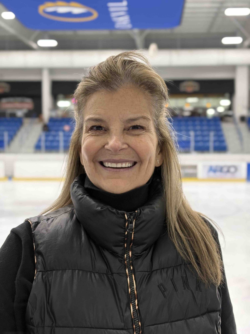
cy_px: 167
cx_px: 125
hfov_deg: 28.0
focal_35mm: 52
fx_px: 501
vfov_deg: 36.8
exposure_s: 1/40
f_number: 1.6
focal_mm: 5.96
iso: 125
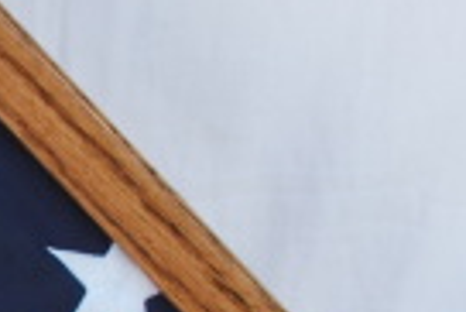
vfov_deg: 5.0
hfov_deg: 7.1
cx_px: -579
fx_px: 3551
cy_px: 336
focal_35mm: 274
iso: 110
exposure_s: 1/125
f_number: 5.6
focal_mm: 26
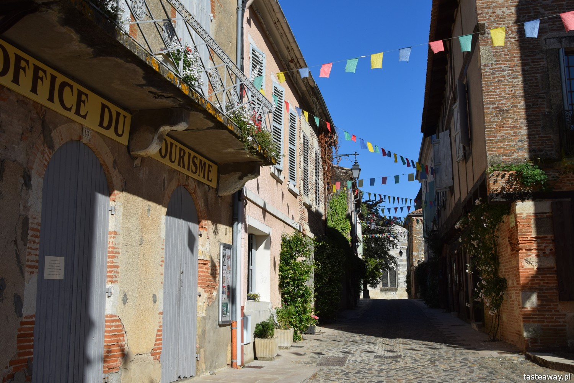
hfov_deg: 49.6
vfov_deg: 34.2
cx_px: 287
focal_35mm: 39
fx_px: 622
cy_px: 192
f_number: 10
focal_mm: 26
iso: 200
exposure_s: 1/400
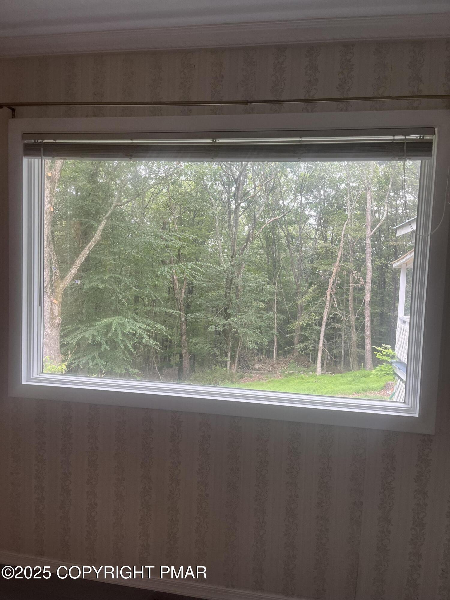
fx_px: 451
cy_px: 300
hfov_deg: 53.1
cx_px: 225
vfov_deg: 67.3
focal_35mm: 26
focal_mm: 5.1
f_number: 1.6
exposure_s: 1/120
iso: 125
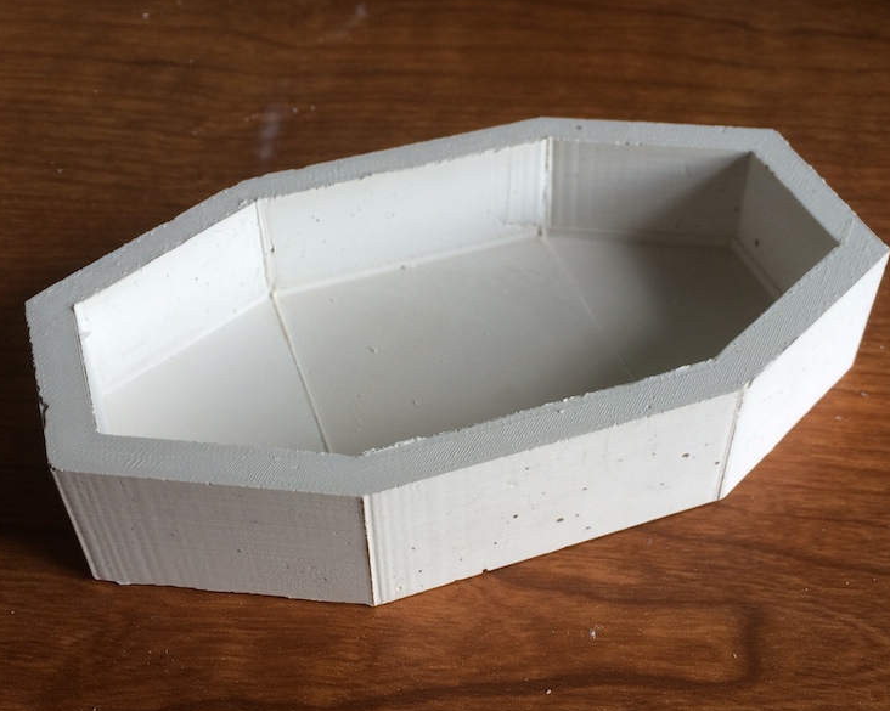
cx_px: 452
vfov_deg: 45.8
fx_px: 843
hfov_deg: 55.7
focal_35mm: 32
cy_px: 359
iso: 40
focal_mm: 4.12
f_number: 2.2
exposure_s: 1/40
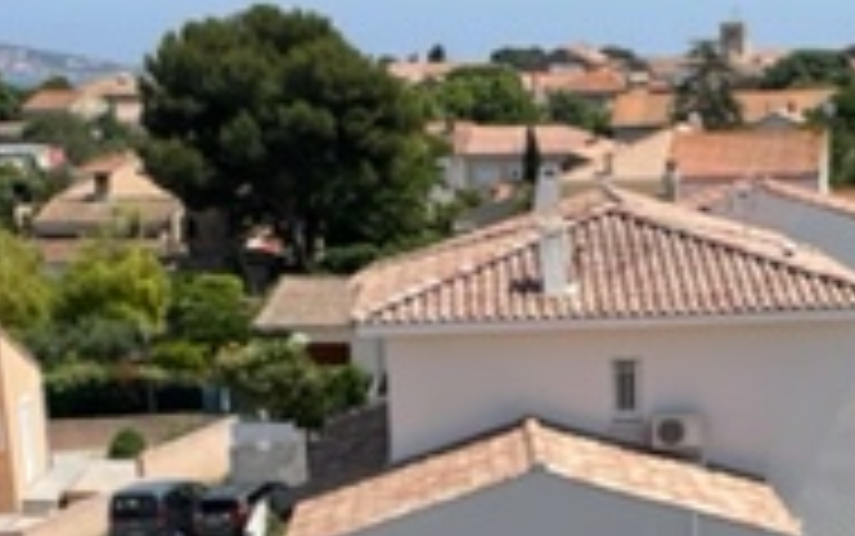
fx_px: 2168
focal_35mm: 93
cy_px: 703
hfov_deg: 22.2
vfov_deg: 13.5
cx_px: 585
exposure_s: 1/3861
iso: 32
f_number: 1.6
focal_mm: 4.2
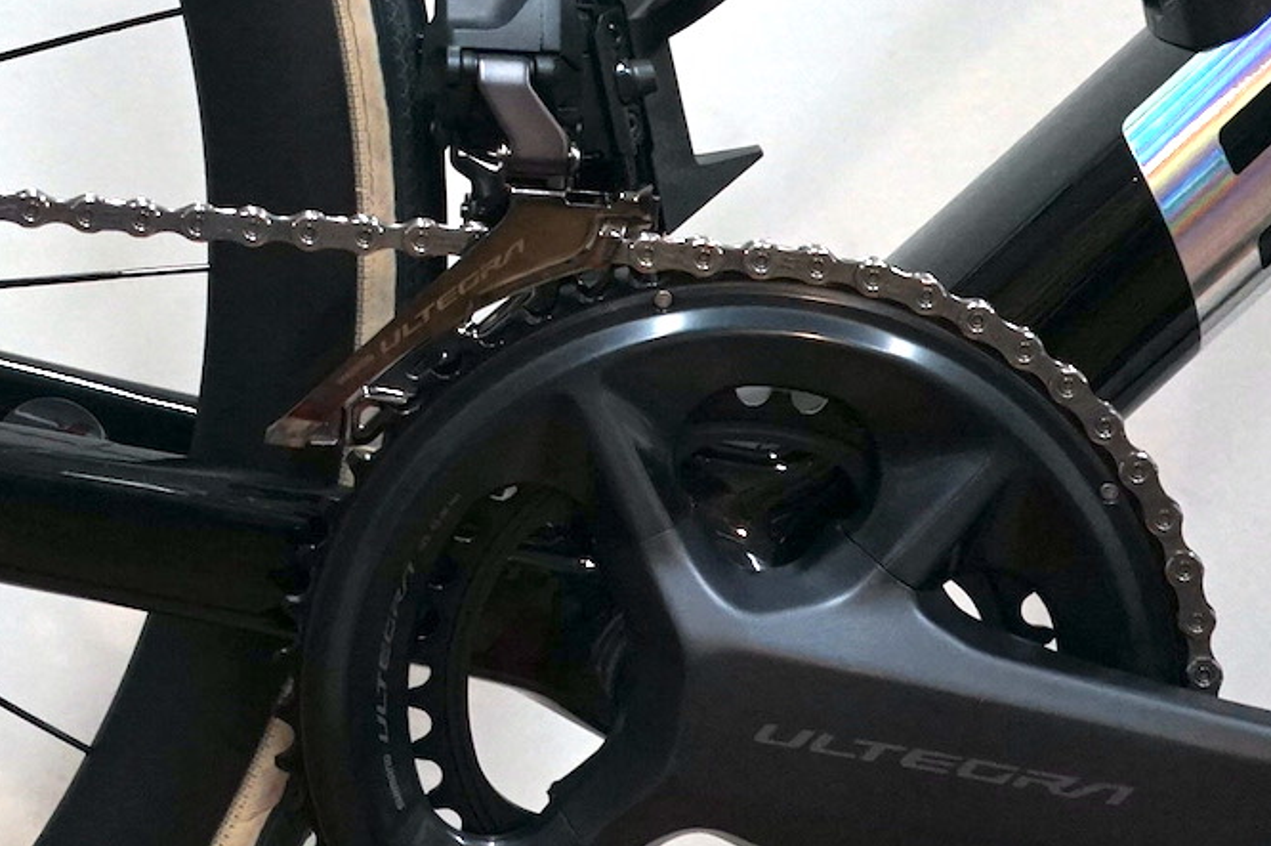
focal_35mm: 114
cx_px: -290
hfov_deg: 17.1
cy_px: -121
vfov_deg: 11.8
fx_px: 4022
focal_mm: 33
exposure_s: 1/160
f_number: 4
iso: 1600
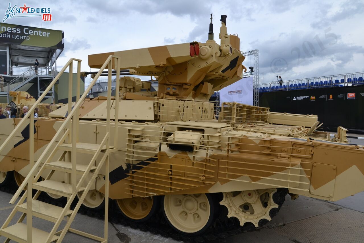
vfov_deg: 47.9
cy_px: 122
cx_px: 182
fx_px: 273
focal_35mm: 27
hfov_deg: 67.4
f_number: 7.1
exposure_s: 1/200
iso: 100
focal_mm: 18
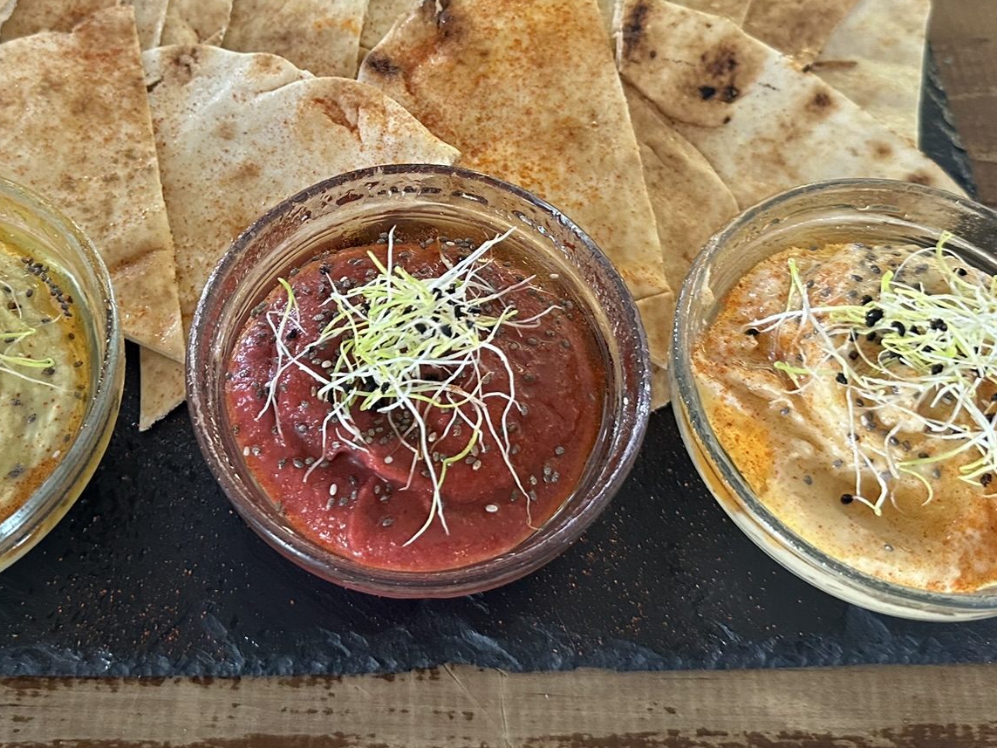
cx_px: 355
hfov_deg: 43.4
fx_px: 1238
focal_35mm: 43
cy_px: 156
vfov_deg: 32.7
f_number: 1.78
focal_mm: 6.86
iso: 500
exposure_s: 1/50
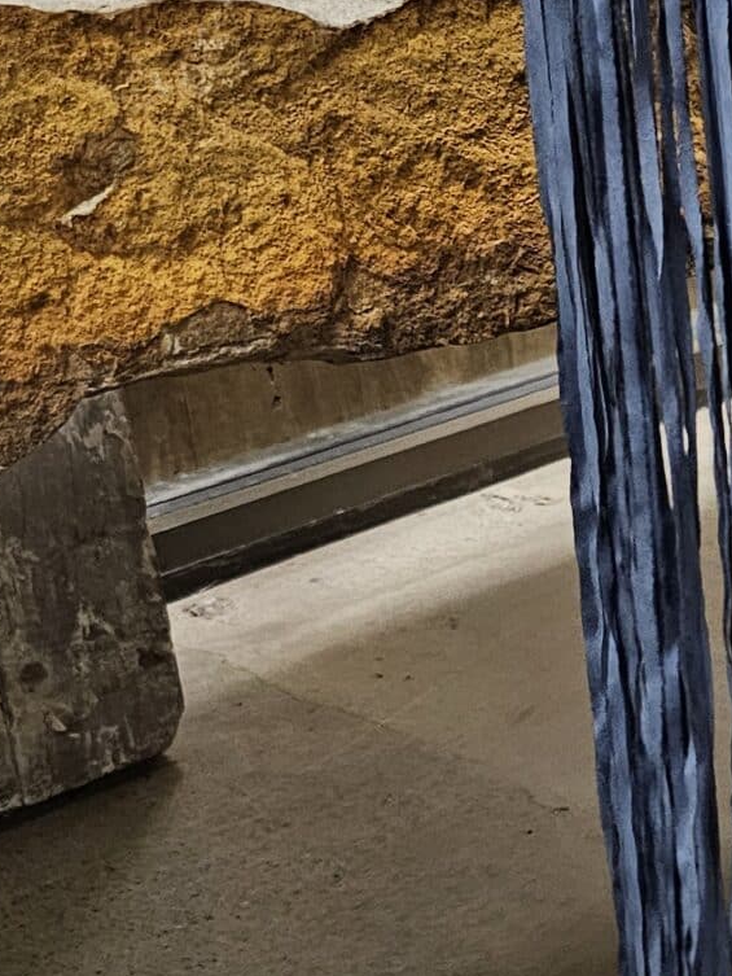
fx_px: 2480
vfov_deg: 22.2
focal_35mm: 88
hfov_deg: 15.0
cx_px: 1235
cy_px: 557
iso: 800
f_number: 1.7
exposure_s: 1/60
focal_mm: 6.3
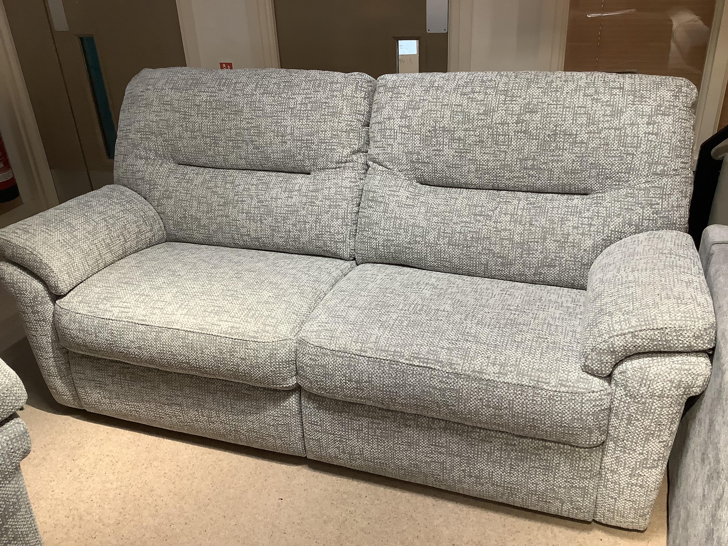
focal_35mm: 31
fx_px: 652
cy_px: 273
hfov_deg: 58.4
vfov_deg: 45.4
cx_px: 364
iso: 125
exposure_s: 1/50
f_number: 2.4
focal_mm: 3.3
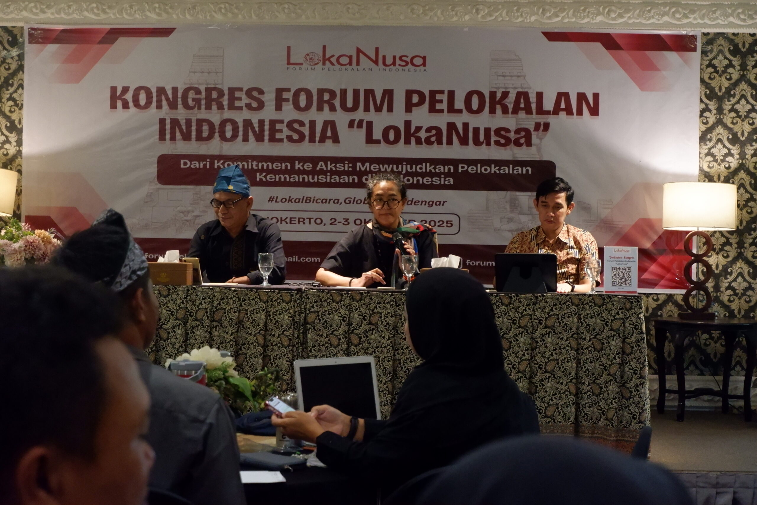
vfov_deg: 20.0
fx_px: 1430
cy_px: 252
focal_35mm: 68
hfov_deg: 29.7
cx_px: 378
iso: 6400
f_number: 5.6
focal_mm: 45
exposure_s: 1/85
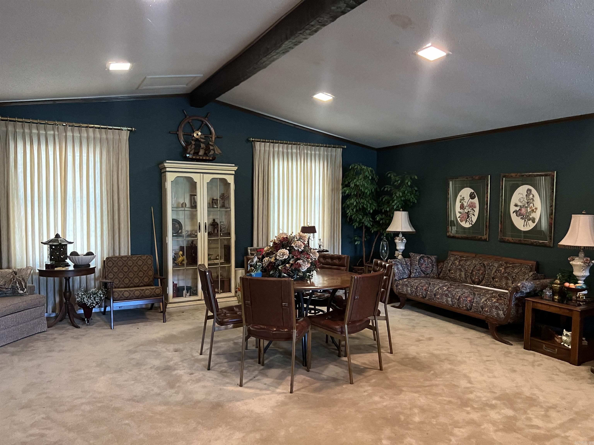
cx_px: 297
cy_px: 222
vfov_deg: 53.1
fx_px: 446
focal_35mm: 26
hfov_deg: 67.3
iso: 640
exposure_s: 1/40
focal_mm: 5.7
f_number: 1.5
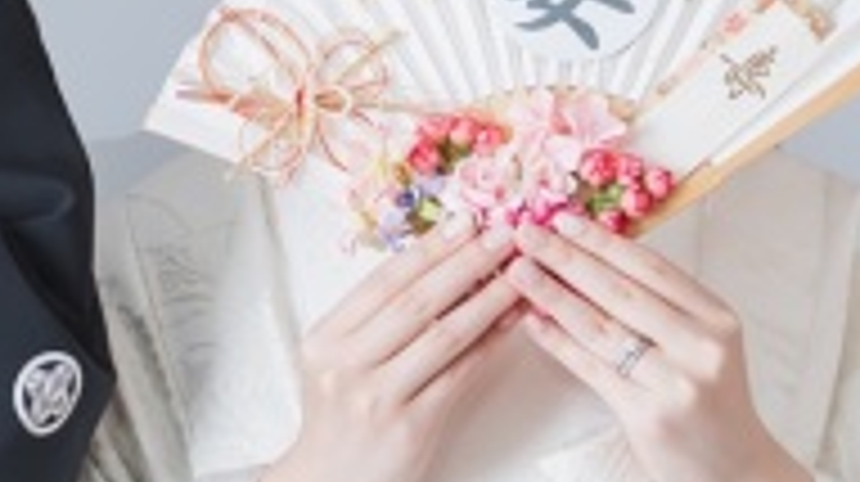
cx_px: -54
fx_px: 6994
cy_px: -88
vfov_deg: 3.9
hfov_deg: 7.0
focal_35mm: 307
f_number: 2.8
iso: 800
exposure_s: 1/125
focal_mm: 70
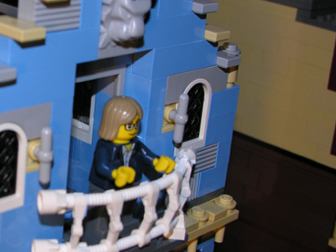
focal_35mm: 82
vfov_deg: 18.0
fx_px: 796
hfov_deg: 23.2
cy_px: 119
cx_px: 34
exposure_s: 1/60.1
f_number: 2.8
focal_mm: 8.9
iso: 50
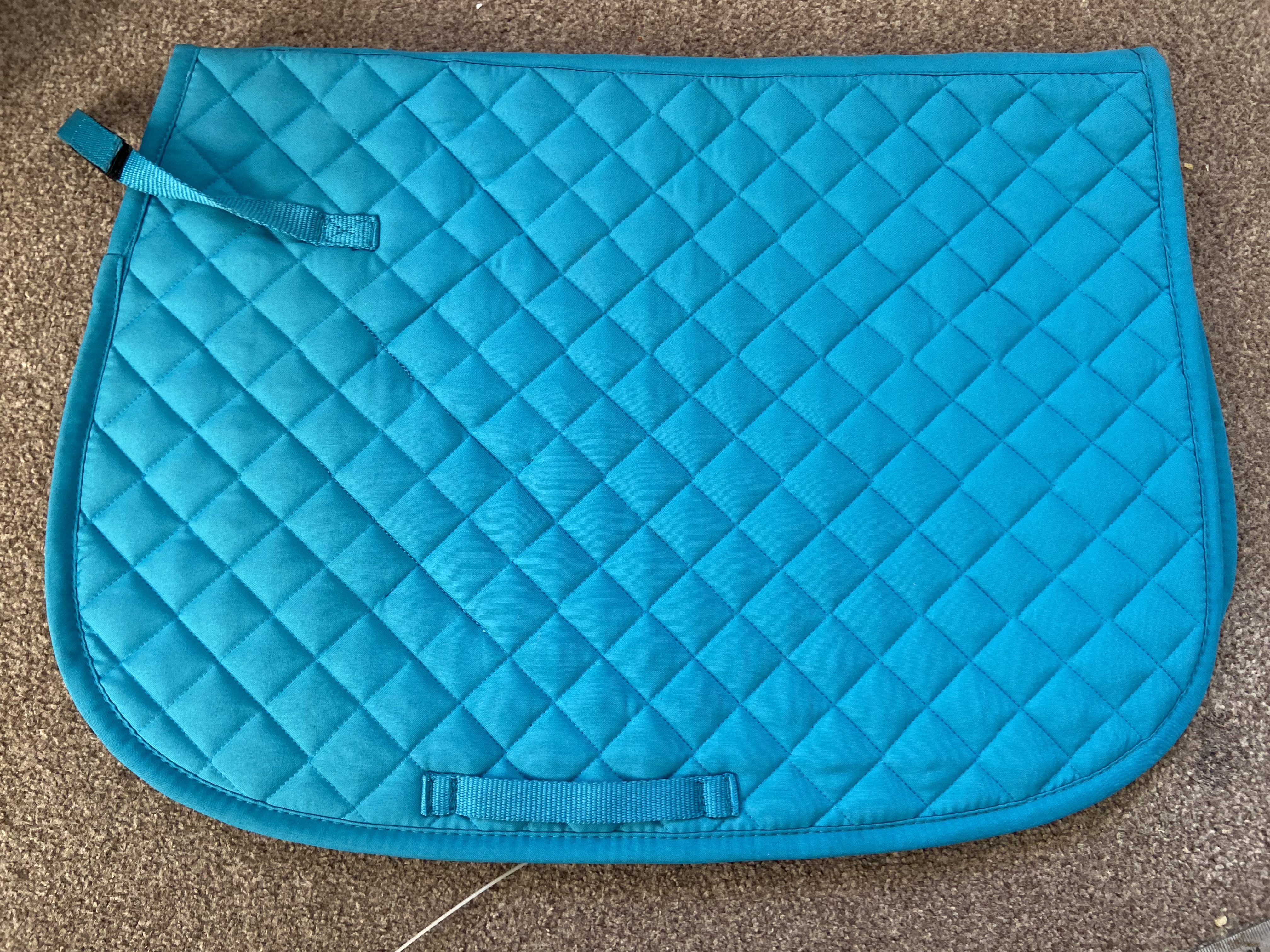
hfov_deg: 67.3
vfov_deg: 53.1
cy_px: 476
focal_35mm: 26
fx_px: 954
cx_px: 635
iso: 160
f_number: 1.8
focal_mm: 4.25
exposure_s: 1/50
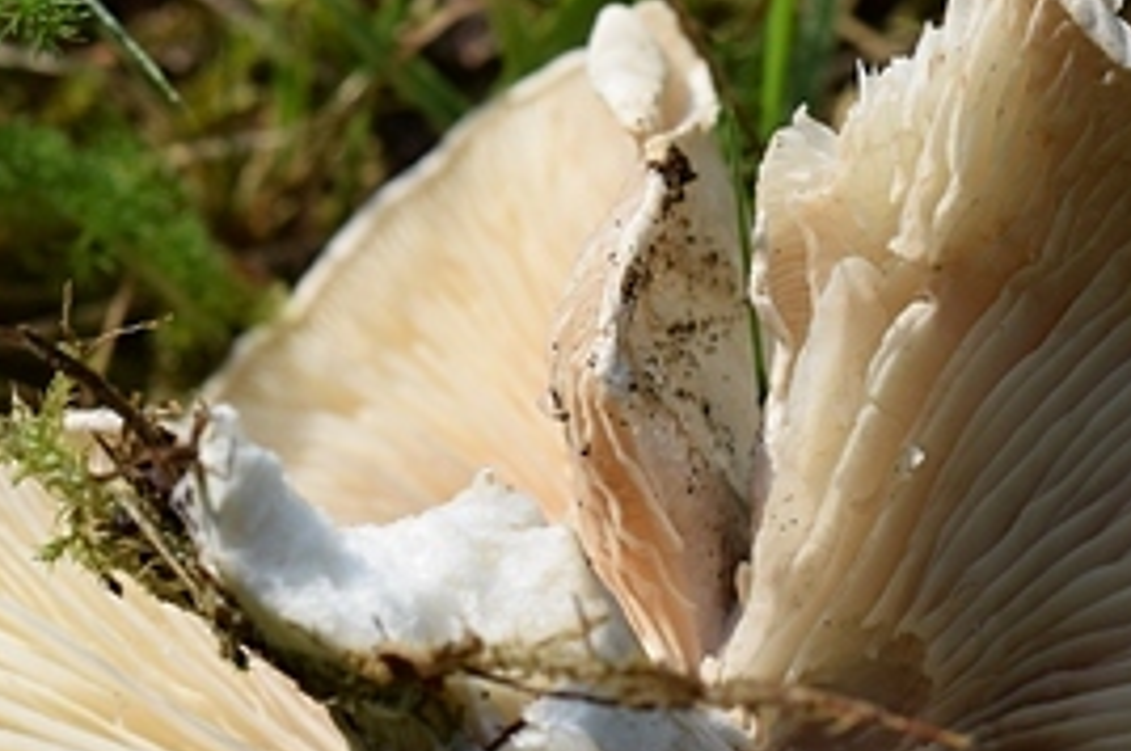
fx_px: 8441
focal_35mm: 269
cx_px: 713
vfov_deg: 5.1
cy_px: 601
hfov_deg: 7.7
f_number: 8
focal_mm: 60
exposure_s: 1/640
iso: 200
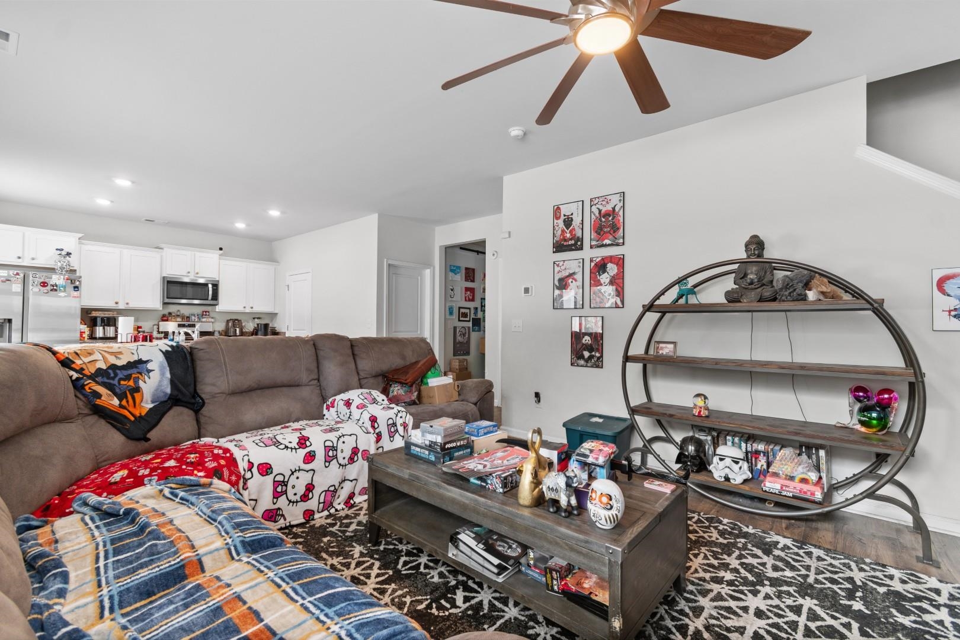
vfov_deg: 77.3
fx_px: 400
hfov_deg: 100.4
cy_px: 320
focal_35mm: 15
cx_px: 480
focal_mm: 10
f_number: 4.5
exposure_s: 1/3
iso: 100
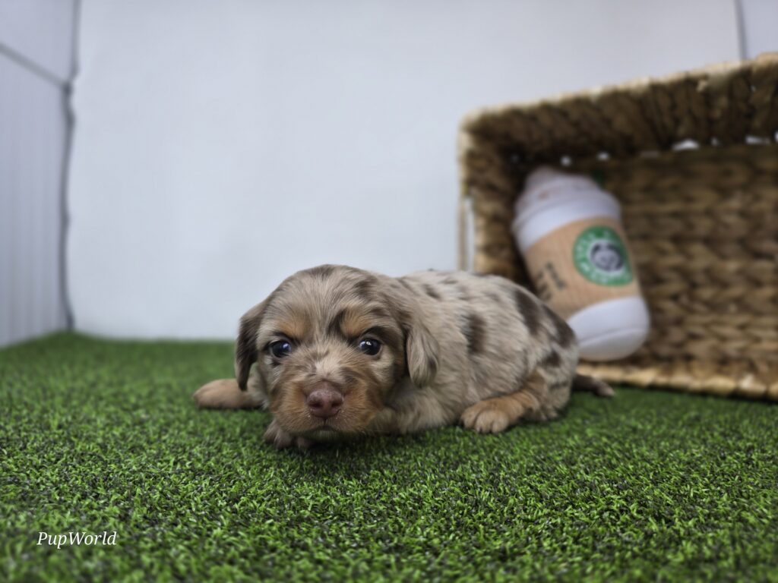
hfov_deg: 73.9
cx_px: 389
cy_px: 292
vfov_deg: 58.9
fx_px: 517
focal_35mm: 23
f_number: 1.7
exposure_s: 1/120
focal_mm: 6.3
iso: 32
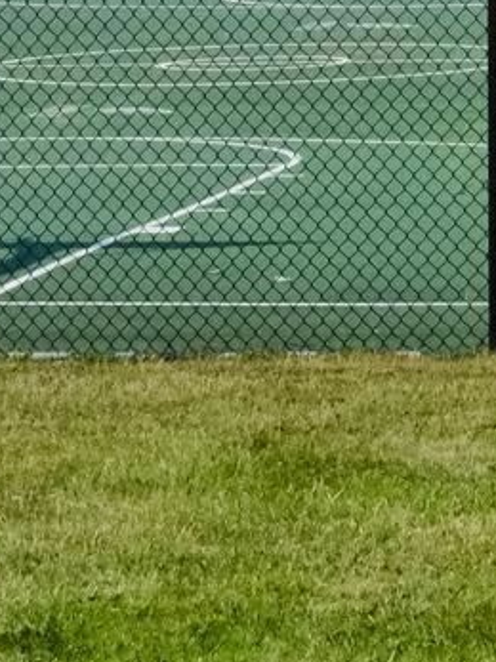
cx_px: 372
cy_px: -129
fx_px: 5754
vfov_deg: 6.5
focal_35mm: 301
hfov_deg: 4.9
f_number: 9
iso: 2500
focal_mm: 35
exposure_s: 1/6400
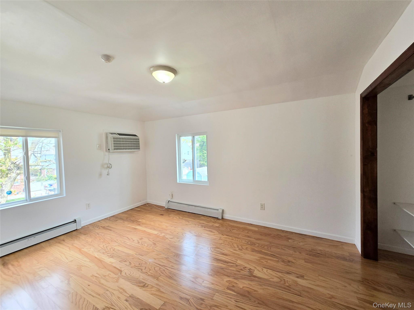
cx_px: 207
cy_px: 155
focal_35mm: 13
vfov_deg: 89.9
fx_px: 155
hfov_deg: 106.2
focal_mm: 2.2
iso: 50
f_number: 2.2
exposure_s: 1/120
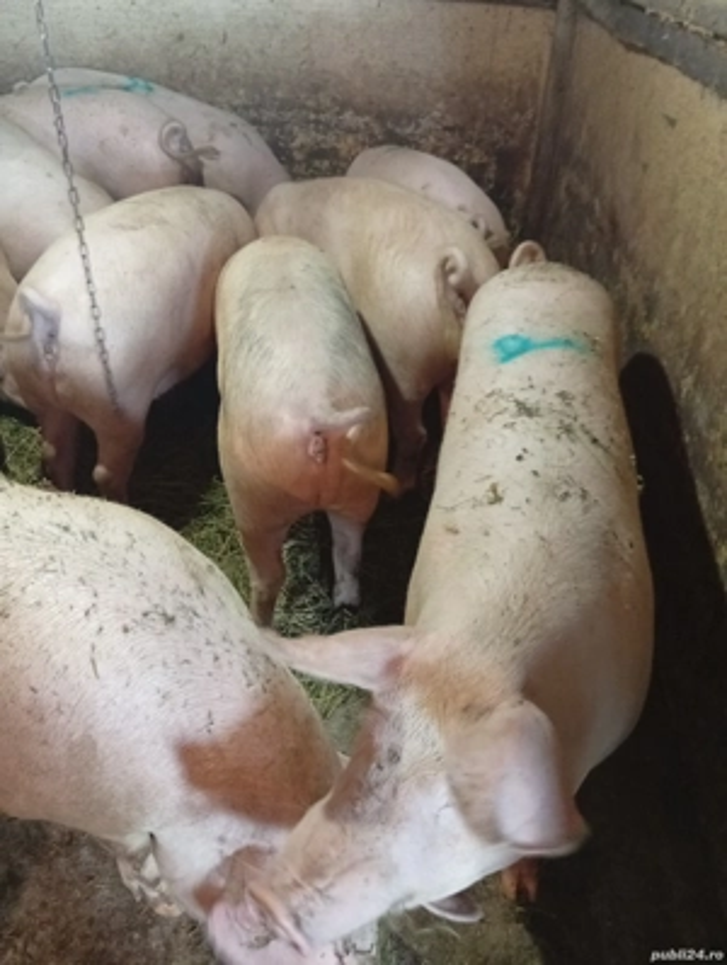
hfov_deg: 51.5
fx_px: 754
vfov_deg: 65.2
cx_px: 364
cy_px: 482
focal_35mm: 27
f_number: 1.8
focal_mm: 3.84
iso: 635
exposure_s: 1/20
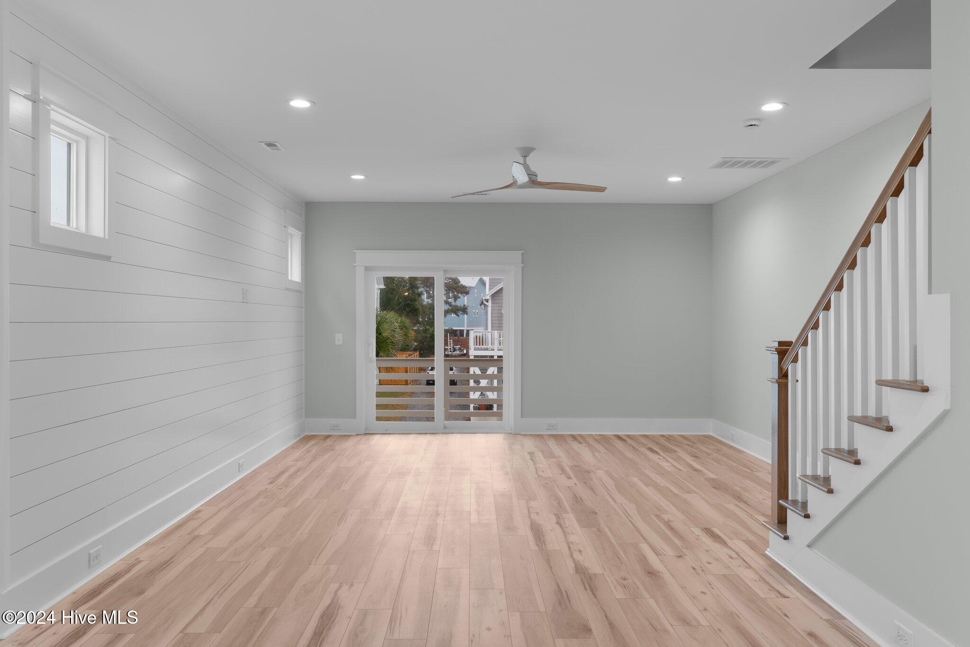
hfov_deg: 65.5
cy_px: 324
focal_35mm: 28
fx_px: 754
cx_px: 485
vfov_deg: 46.4
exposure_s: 1.3
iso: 100
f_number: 9
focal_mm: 28
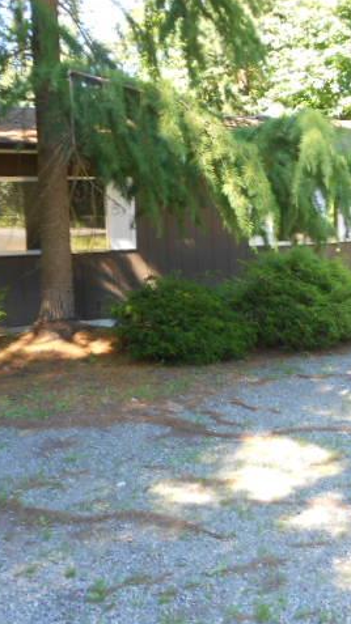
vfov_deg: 52.8
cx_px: 237
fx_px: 629
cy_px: 311
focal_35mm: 38
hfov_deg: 30.9
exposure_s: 1/30
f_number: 3.2
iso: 80
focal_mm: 4.6
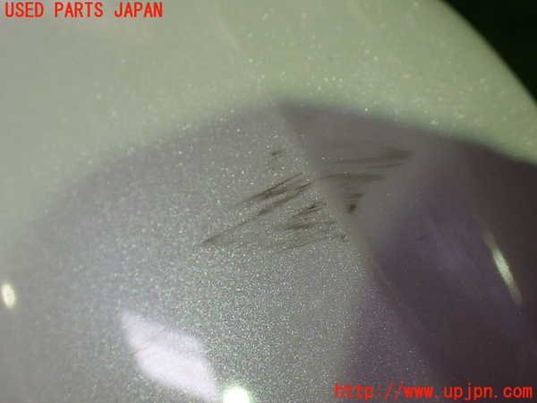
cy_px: 202
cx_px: 268
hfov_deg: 45.8
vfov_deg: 35.1
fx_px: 636
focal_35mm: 41
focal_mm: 7.31
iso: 800
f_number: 2.8
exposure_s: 1/160
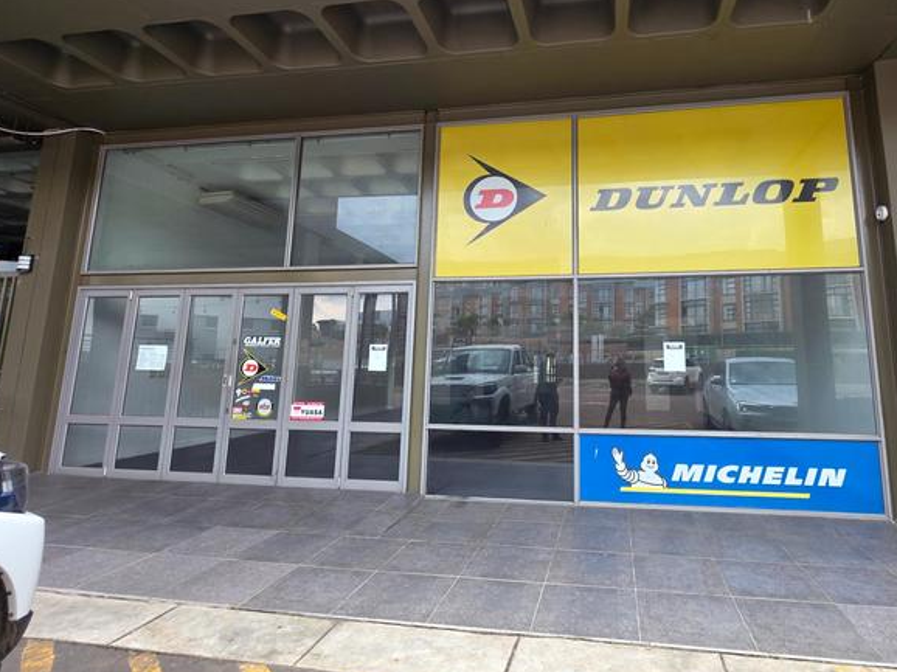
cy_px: 282
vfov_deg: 71.1
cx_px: 537
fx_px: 466
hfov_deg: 86.7
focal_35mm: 18
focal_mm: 2.2
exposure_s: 1/100
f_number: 1.9
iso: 32
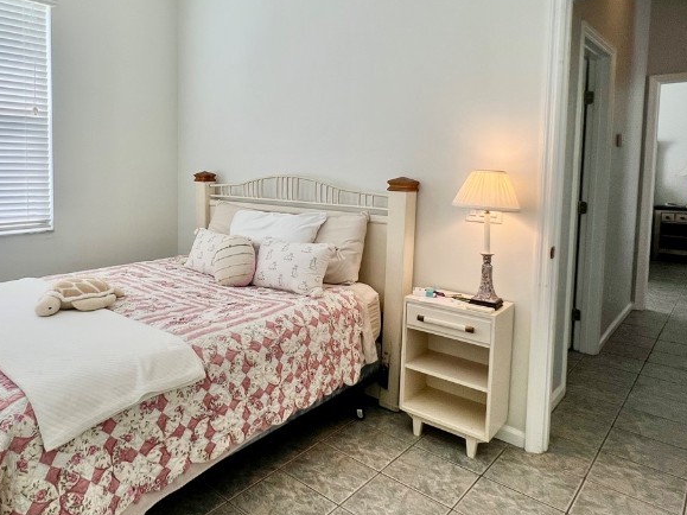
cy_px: 197
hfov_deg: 71.6
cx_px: 224
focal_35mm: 23
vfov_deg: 58.2
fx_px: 456
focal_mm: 1.57
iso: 40
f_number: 1.8
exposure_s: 1/120
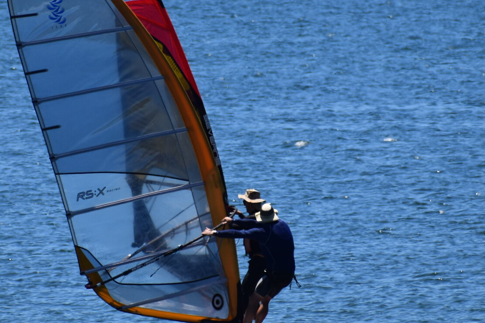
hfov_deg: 2.0
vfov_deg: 1.4
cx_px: 134
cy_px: 155
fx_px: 13591
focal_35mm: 1009
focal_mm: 300
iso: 200
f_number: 8
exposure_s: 1/1000
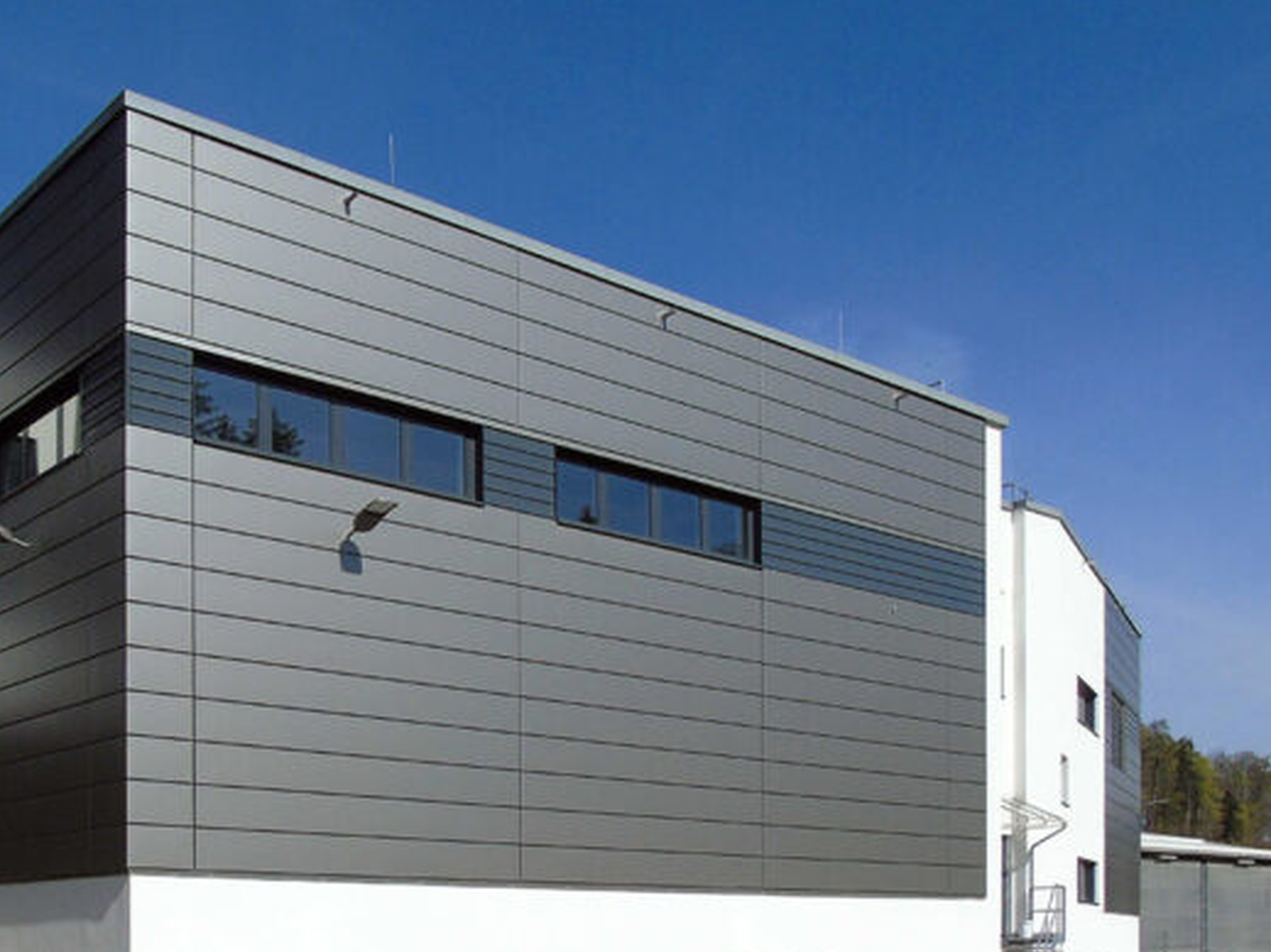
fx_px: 1358
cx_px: 468
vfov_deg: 37.9
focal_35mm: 37
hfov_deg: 49.6
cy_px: 693
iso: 80
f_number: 4.3
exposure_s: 1/1000
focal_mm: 4.4
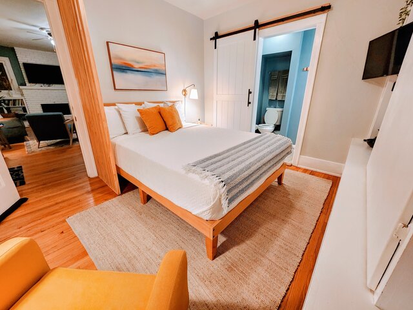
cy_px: 155
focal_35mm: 13
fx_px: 155
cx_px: 206
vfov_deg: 89.9
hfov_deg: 106.2
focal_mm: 2.2
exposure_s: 1/30
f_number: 2.2
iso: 320
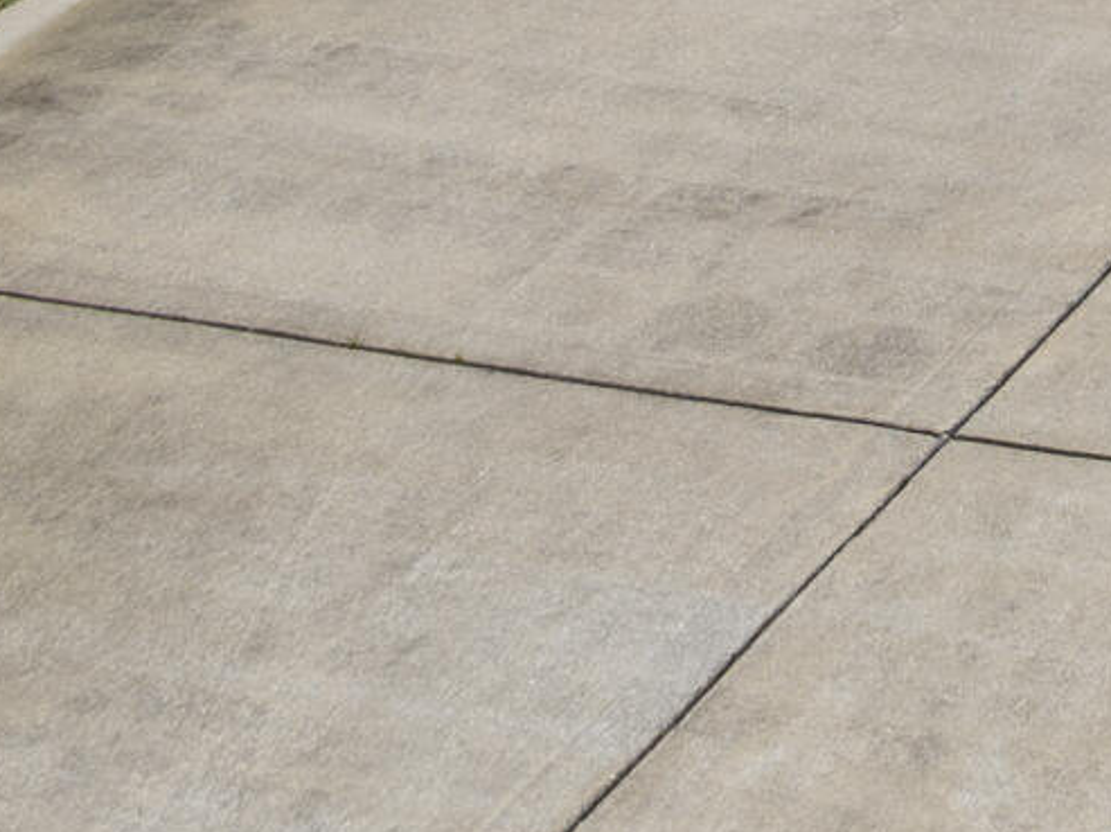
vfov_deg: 8.7
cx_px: 1744
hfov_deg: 12.7
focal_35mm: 146
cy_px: -1531
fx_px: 4682
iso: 100
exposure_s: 1/320
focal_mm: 12.29
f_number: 5.6
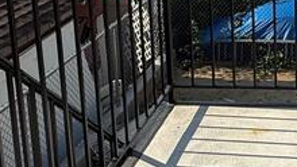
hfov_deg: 26.6
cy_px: -61
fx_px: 559
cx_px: 350
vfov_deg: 16.0
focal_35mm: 71
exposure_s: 1/1613
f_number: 2.2
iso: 50
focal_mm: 2.22
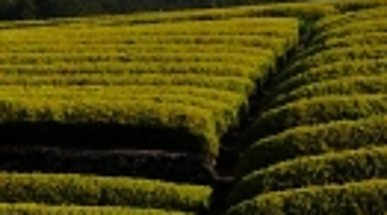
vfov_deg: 3.7
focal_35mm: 327
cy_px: 113
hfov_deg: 6.2
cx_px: -709
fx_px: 3348
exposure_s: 1/400
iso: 500
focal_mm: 34
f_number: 13
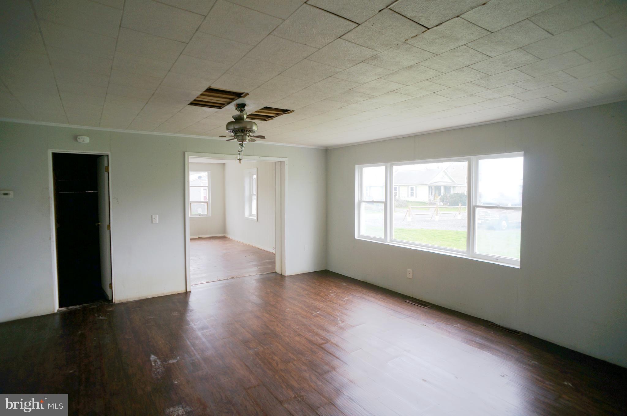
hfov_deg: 73.8
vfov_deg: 53.0
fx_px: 417
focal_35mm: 24
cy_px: 208
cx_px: 314
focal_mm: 16
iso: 160
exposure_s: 1/60
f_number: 4
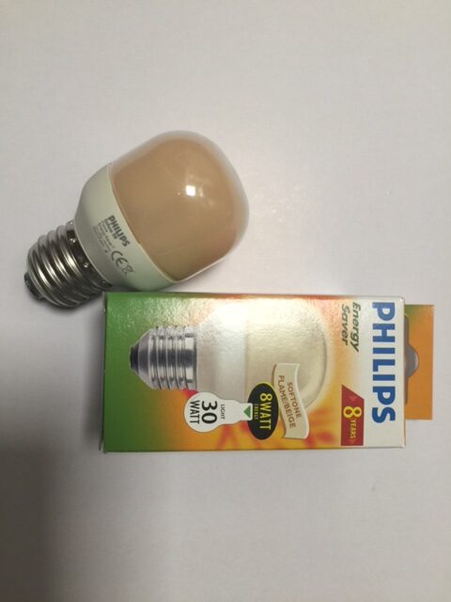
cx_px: 226
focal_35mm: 29
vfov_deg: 61.7
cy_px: 301
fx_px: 504
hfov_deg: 48.2
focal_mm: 4.15
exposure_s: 1/33
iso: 64
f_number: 2.2
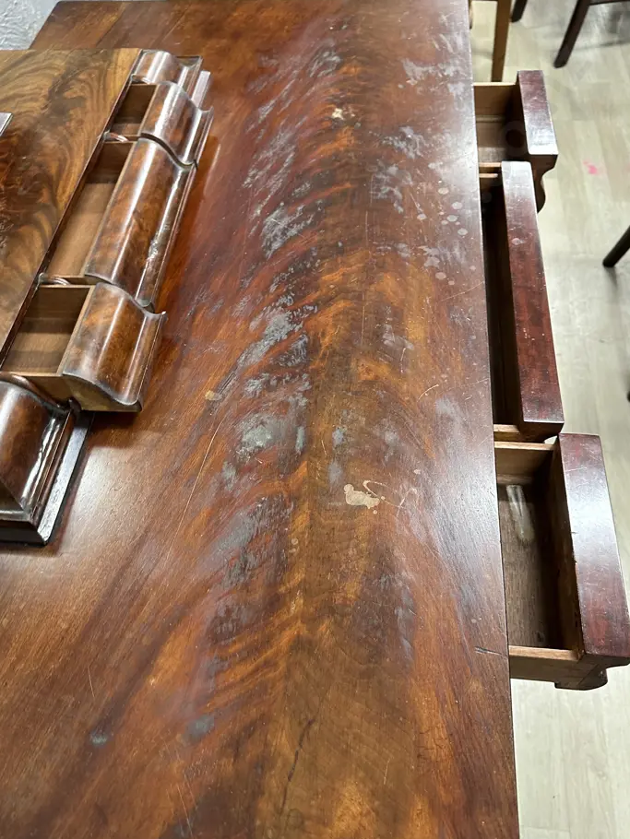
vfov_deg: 65.3
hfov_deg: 51.3
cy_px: 431
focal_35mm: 27
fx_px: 655
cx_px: 295
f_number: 1.78
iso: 250
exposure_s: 1/50
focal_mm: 6.86
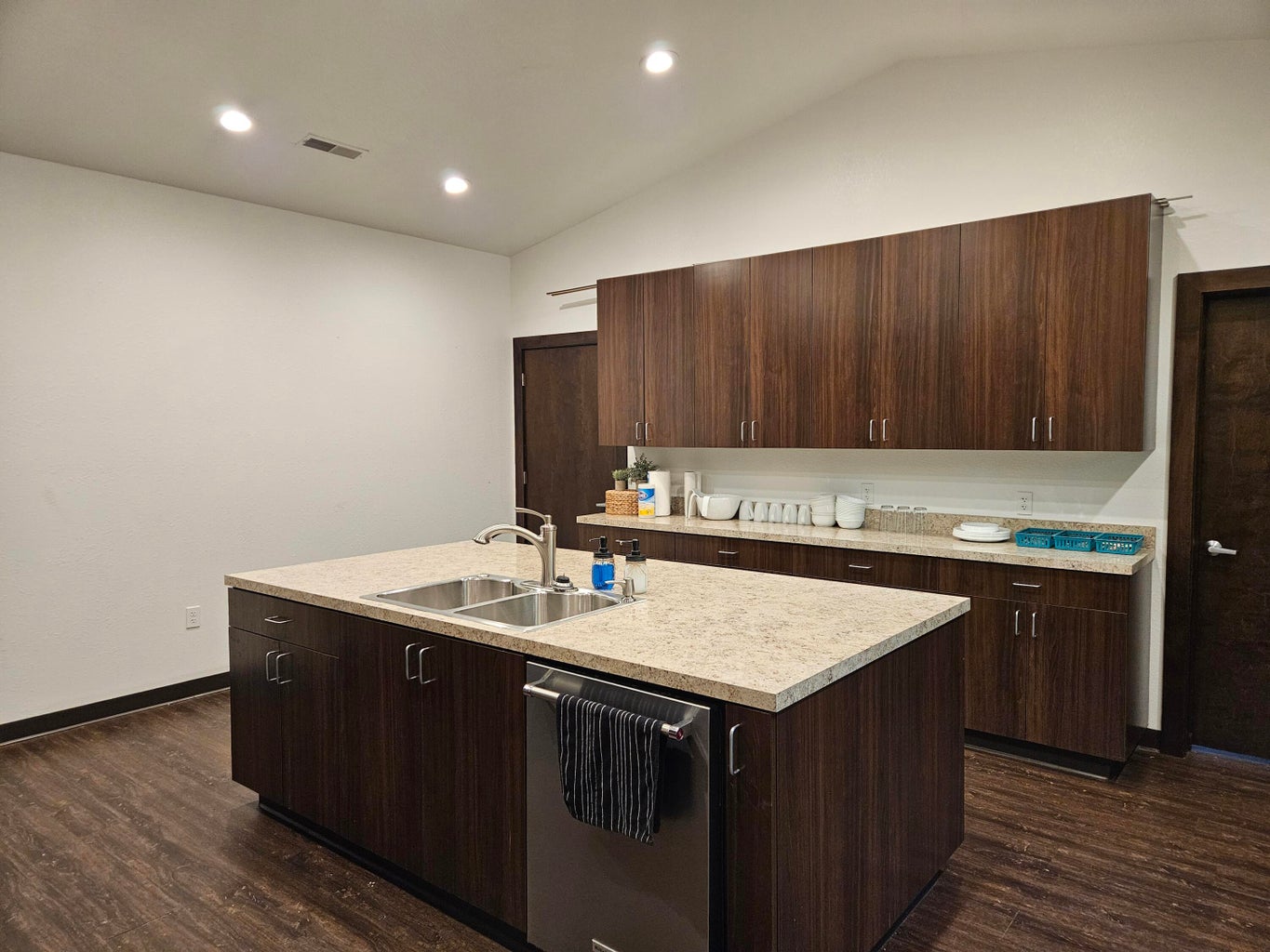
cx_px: 635
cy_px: 476
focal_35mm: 23
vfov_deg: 58.9
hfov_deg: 73.9
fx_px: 844
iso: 500
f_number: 1.8
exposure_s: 1/120
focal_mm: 5.4
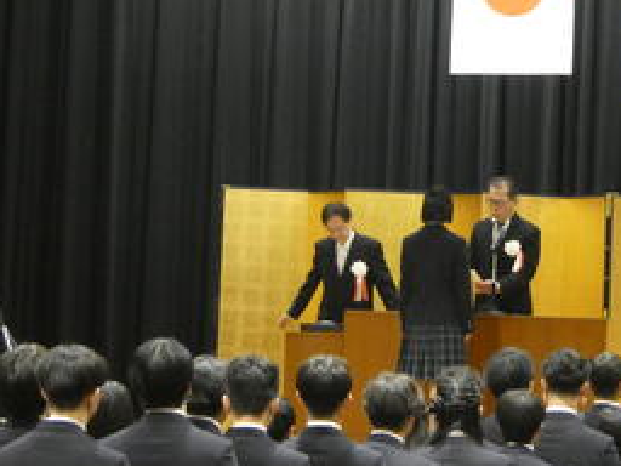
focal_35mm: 241
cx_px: 405
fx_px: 4323
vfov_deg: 6.2
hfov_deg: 8.2
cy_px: 121
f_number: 5.4
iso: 1600
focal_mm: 27.5
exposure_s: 1/20
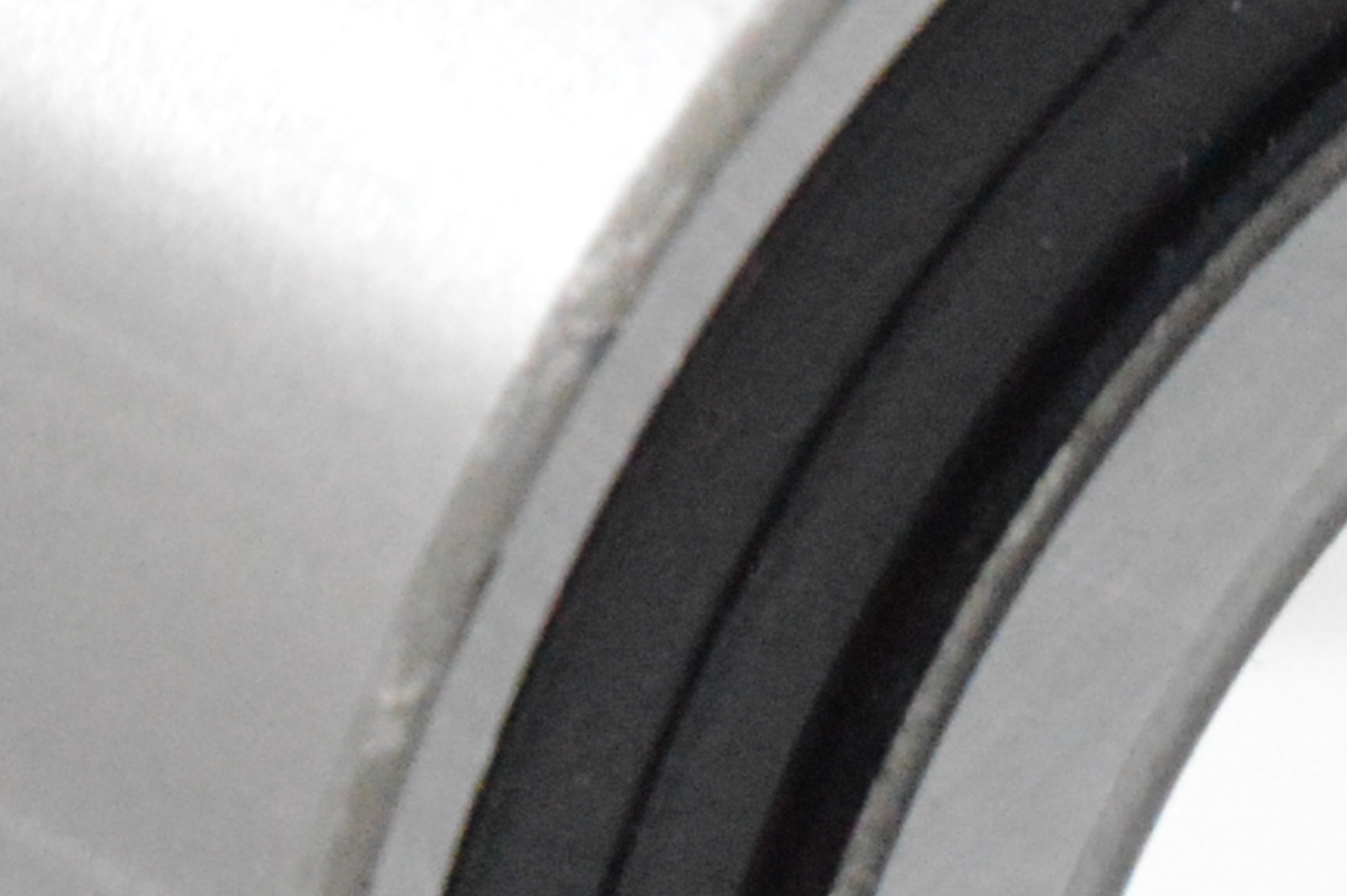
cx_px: 1772
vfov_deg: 1.2
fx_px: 41069
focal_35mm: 1098
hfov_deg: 1.9
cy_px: 1002
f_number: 7.1
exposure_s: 1/100
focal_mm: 105
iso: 3200
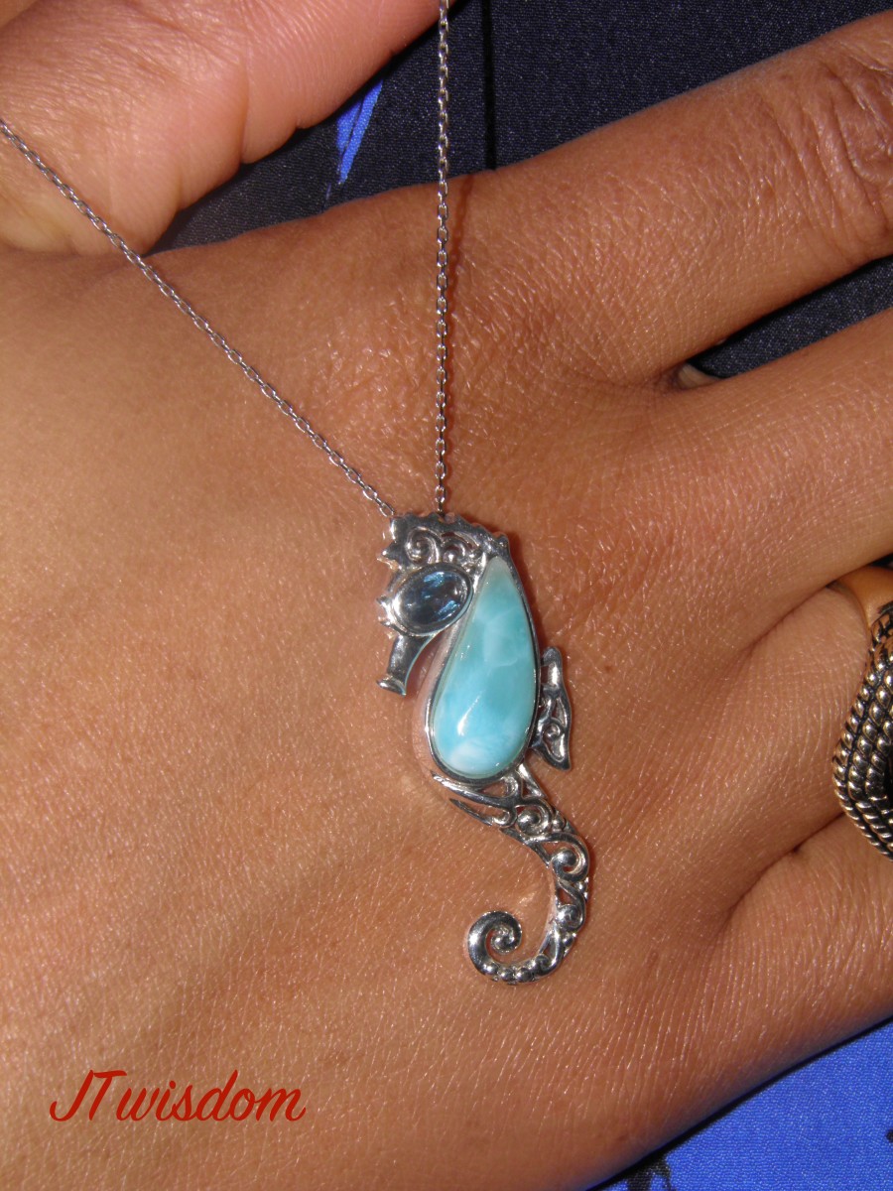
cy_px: 596
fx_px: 4850
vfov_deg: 14.0
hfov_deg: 10.5
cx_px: 446
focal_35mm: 141
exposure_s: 1/125
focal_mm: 25.4
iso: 100
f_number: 8.1
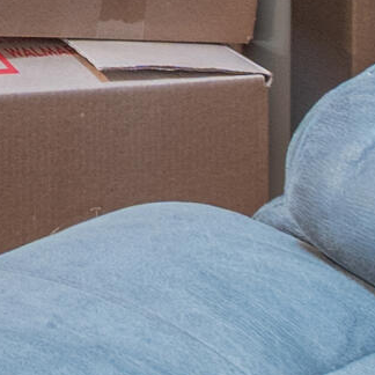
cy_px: -757
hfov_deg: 8.9
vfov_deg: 10.4
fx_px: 1446
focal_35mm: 118
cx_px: -992
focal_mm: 10
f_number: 7.1
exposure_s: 1/125
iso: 400
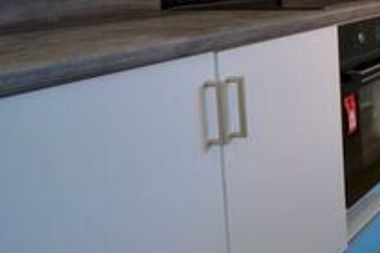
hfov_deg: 25.2
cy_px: -12
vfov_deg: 25.4
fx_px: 528
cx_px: 619
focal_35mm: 50
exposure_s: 1/60
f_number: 4
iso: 450
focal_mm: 10
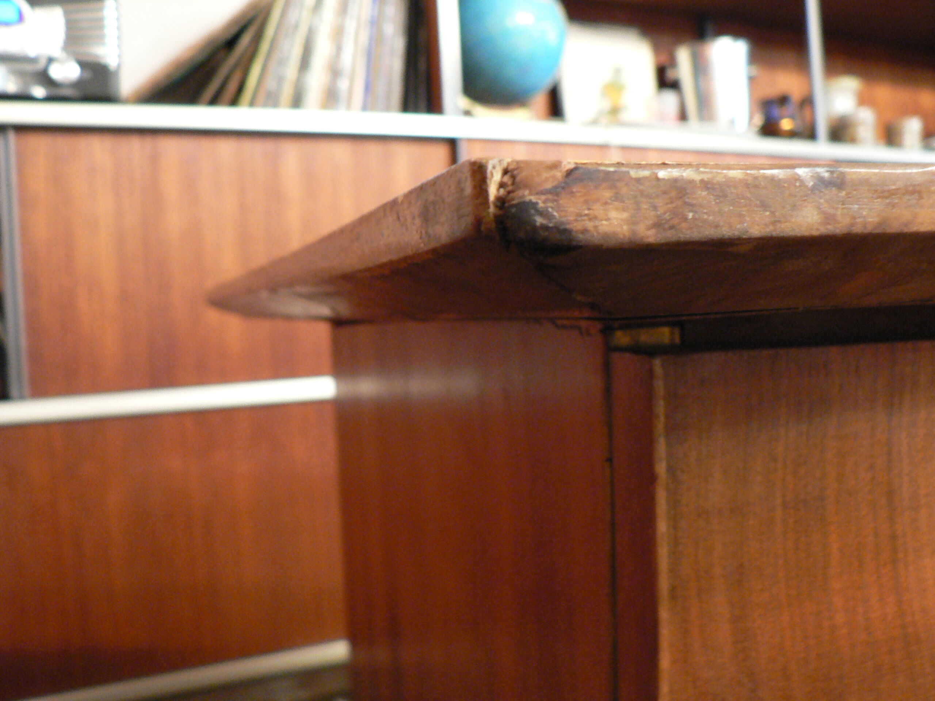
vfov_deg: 39.7
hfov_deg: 51.4
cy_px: 350
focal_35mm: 36
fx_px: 972
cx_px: 468
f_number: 2.8
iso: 200
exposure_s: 1/4
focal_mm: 6
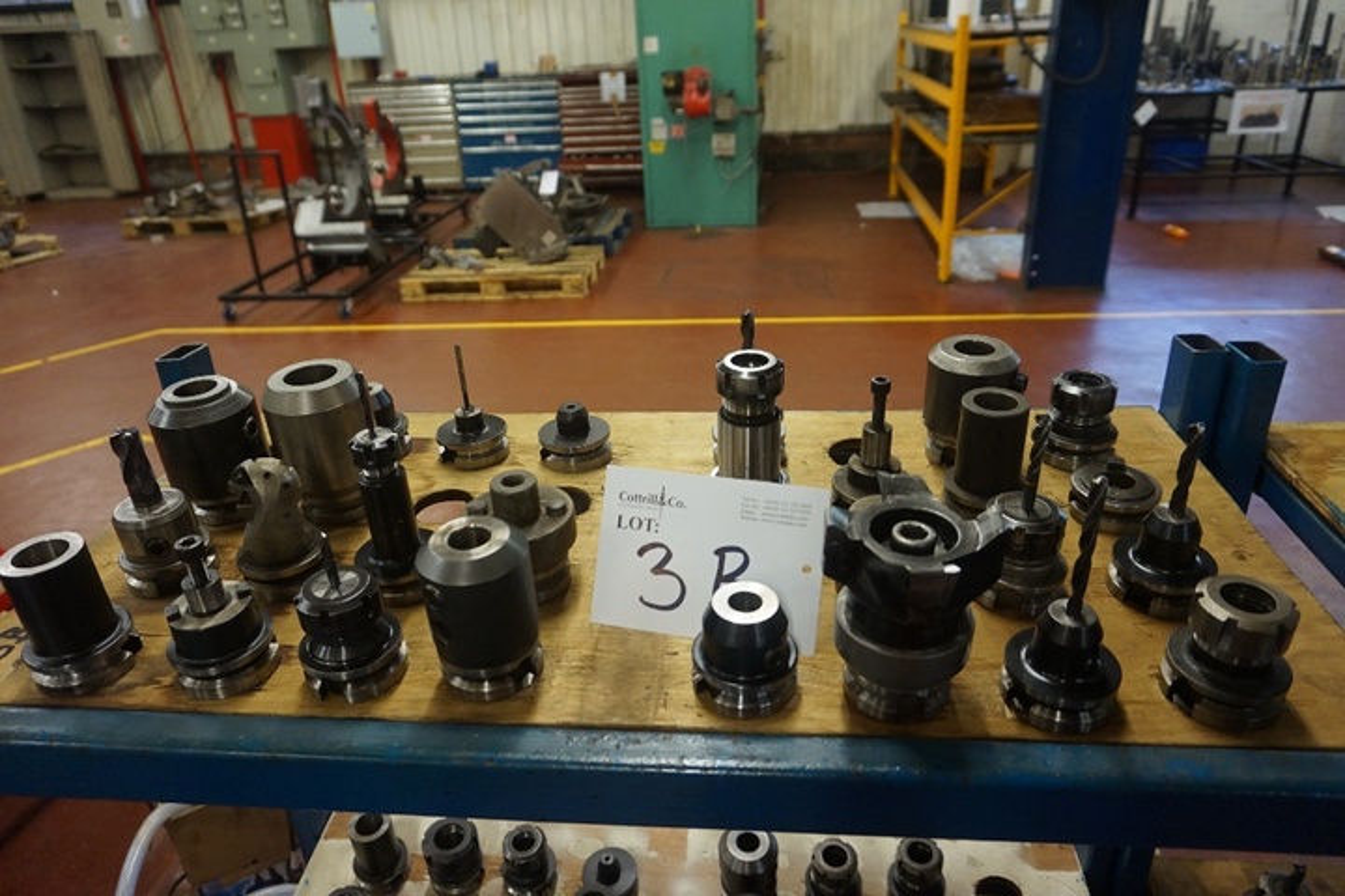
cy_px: 448
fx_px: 897
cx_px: 672
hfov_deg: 73.7
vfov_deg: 53.1
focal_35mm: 24
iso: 1600
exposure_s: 1/160
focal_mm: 16
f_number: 3.5
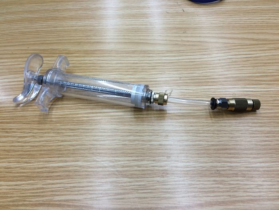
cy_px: 105
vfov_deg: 48.2
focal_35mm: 29
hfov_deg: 61.7
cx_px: 140
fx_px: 234
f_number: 2.2
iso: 40
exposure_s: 1/40
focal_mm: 4.15
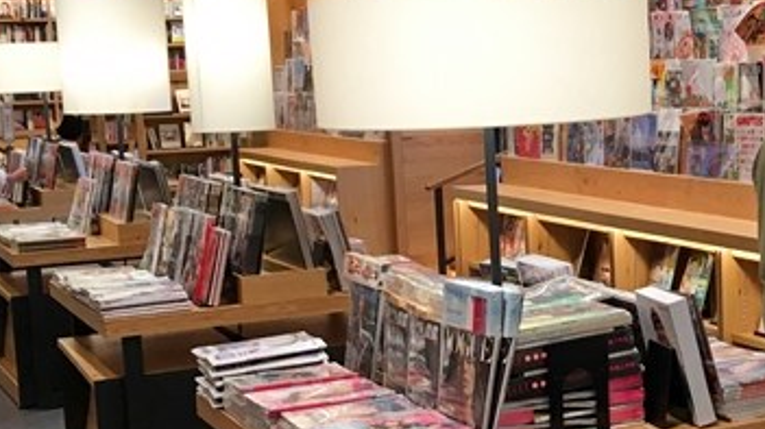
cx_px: 743
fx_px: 1460
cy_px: 237
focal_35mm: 72
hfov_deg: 27.8
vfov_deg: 16.7
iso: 32
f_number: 2.2
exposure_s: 1/30
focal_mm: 4.15
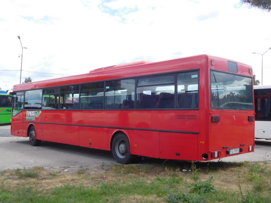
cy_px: 102
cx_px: 136
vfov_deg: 40.7
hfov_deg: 52.6
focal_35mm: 35
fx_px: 274
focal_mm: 6.2
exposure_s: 1/500
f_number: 3.8
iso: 125
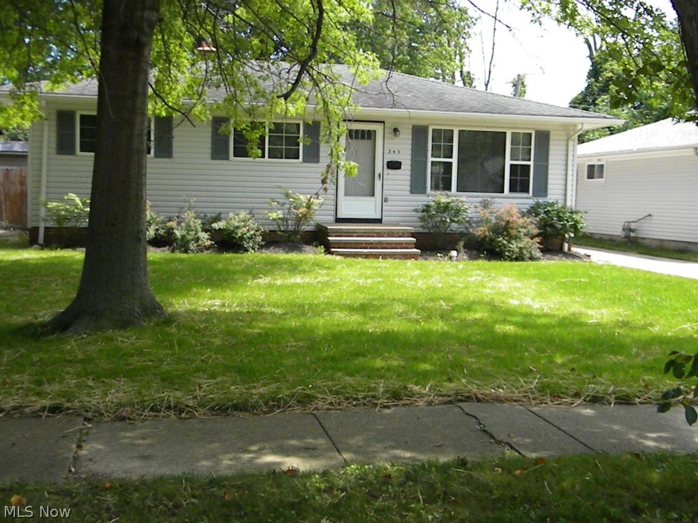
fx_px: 807
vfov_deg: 36.0
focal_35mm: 40
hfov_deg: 46.8
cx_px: 349
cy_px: 262
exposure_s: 1/615
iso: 720
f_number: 7.6
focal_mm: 7.3
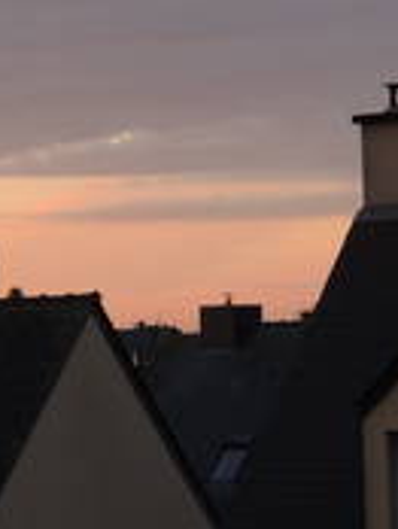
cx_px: 0
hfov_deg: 6.8
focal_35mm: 217
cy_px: 164
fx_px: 3319
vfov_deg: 9.1
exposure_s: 1/100
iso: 320
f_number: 4.2
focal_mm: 18.7
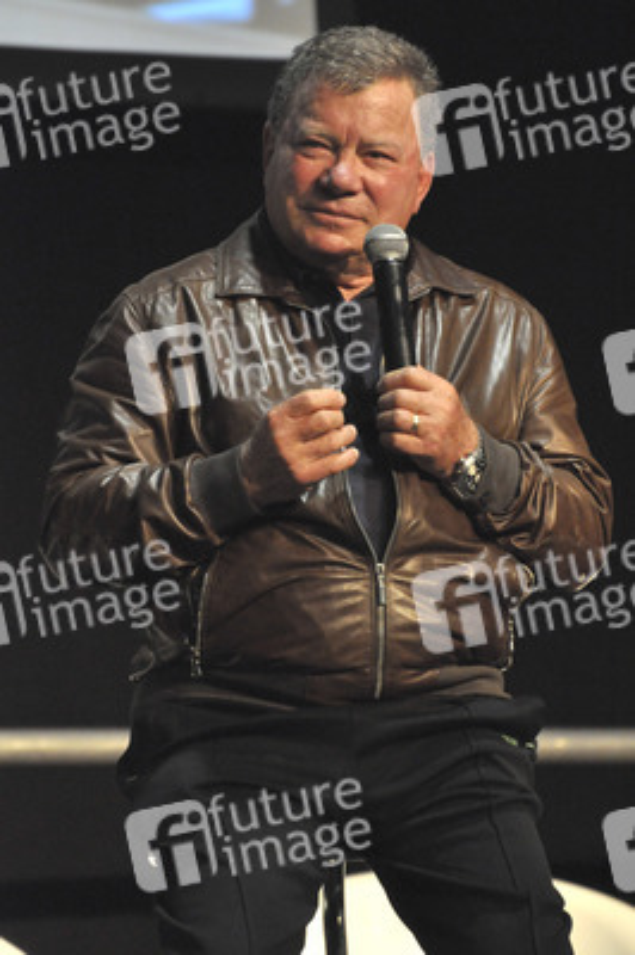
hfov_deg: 3.0
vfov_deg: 4.6
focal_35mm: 450
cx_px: 318
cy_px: 478
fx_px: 11926
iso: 3200
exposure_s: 1/80
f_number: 5.6
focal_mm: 300
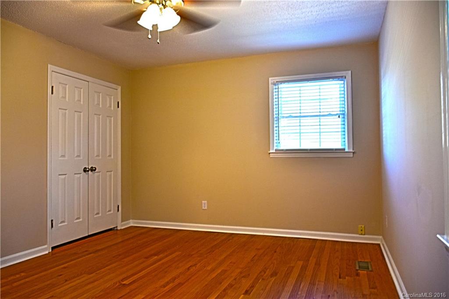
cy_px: 150
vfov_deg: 47.9
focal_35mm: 27
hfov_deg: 67.4
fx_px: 337
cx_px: 224
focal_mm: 18
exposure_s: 1/30
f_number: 3.5
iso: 250
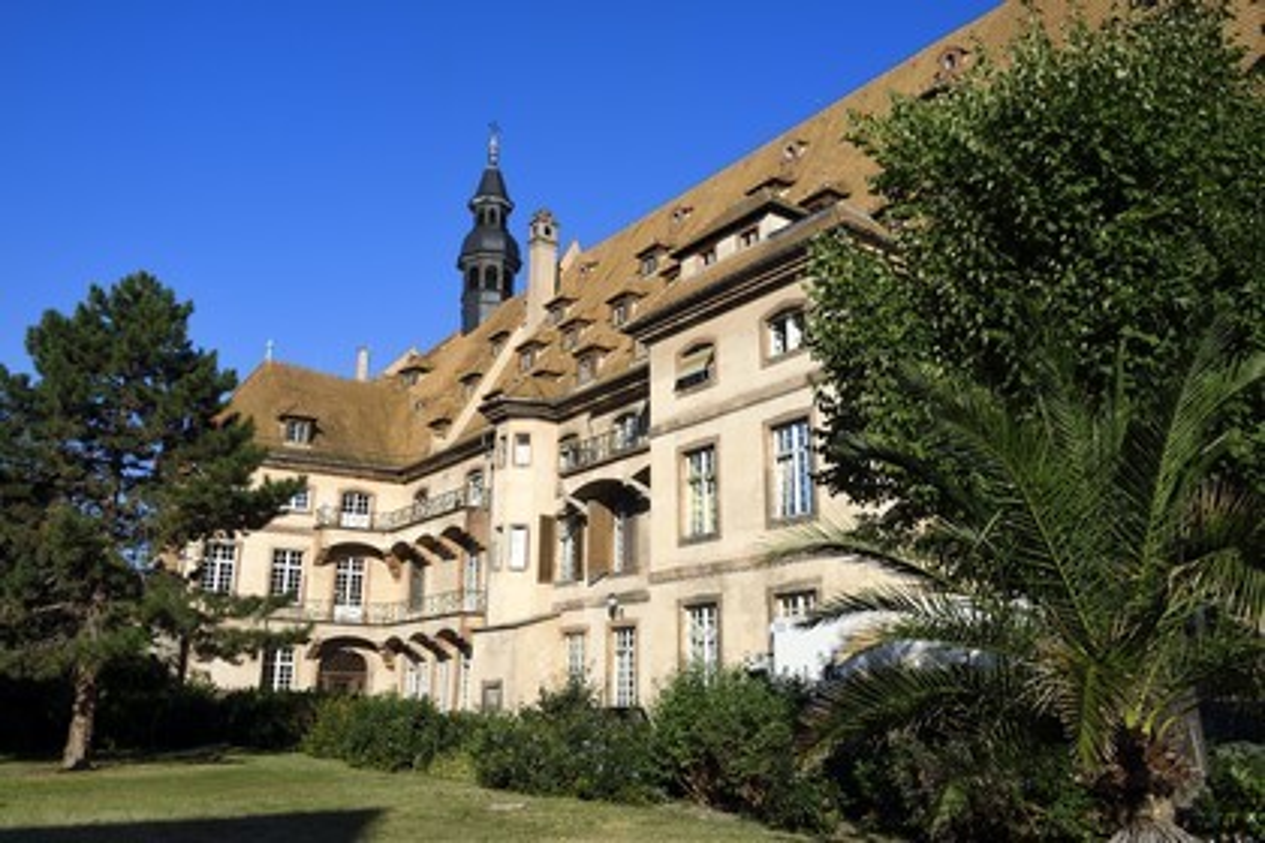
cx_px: 632
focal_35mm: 29
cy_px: 422
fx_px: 1019
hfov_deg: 63.7
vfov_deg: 45.0
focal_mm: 29
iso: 200
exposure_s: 1/250
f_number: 14
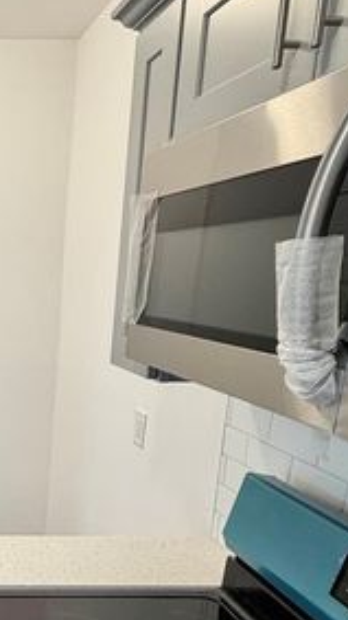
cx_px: -125
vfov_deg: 54.7
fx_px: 591
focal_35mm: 36
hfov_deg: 26.7
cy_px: 389
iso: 250
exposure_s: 1/60
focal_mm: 2.22
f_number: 2.2
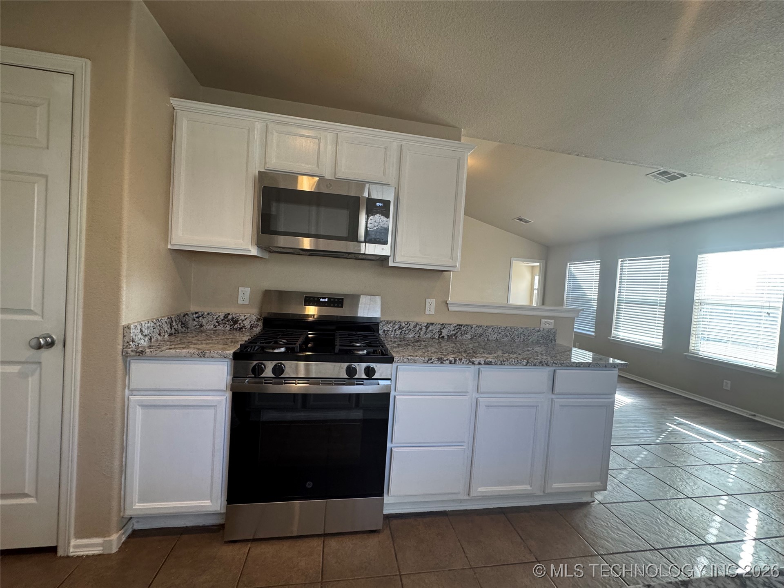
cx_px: 392
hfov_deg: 102.1
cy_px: 294
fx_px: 317
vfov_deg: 85.7
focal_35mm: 14
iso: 250
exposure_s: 1/120
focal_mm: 2.22
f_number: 2.2
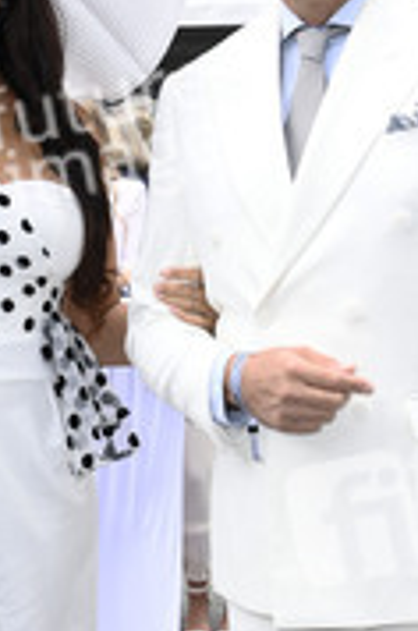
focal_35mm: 108
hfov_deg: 12.6
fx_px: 1888
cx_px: 145
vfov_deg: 19.0
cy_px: 326
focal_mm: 48
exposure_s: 1/200
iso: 400
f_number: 5.6
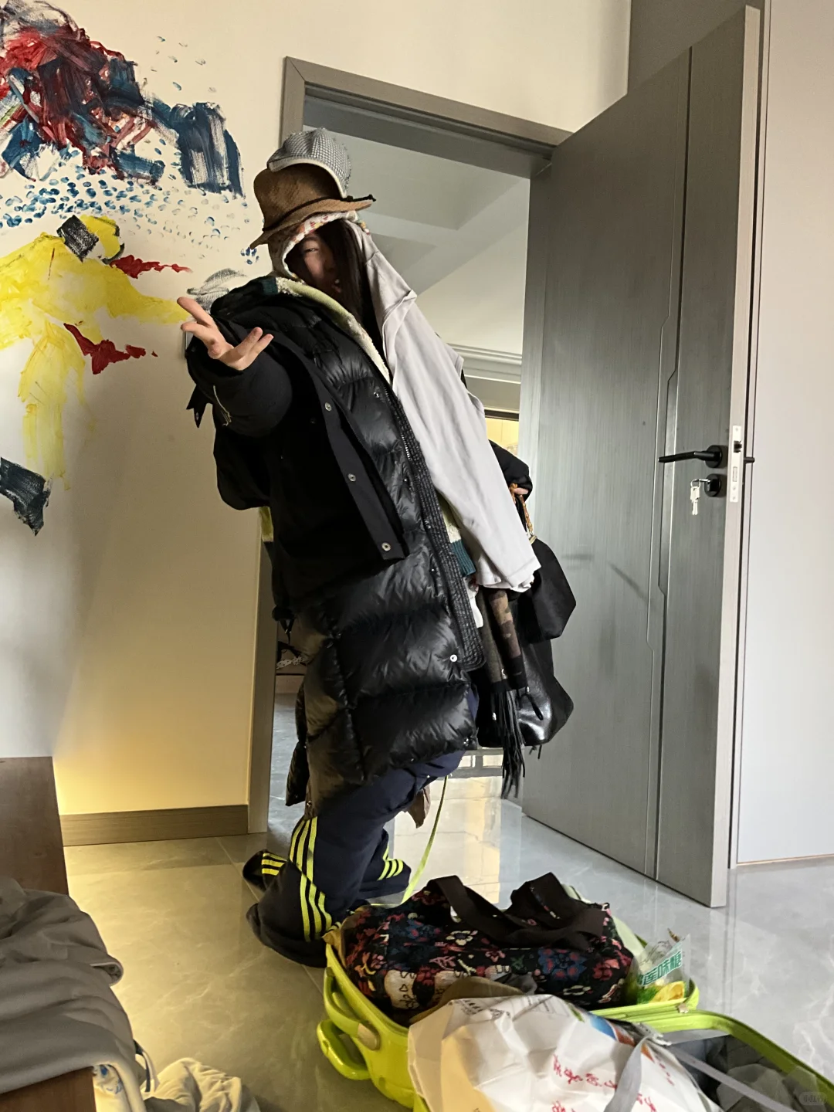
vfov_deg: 61.7
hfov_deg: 48.2
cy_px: 556
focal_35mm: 29
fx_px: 932
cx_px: 417
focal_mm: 3
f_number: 1.8
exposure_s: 1/60
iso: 250
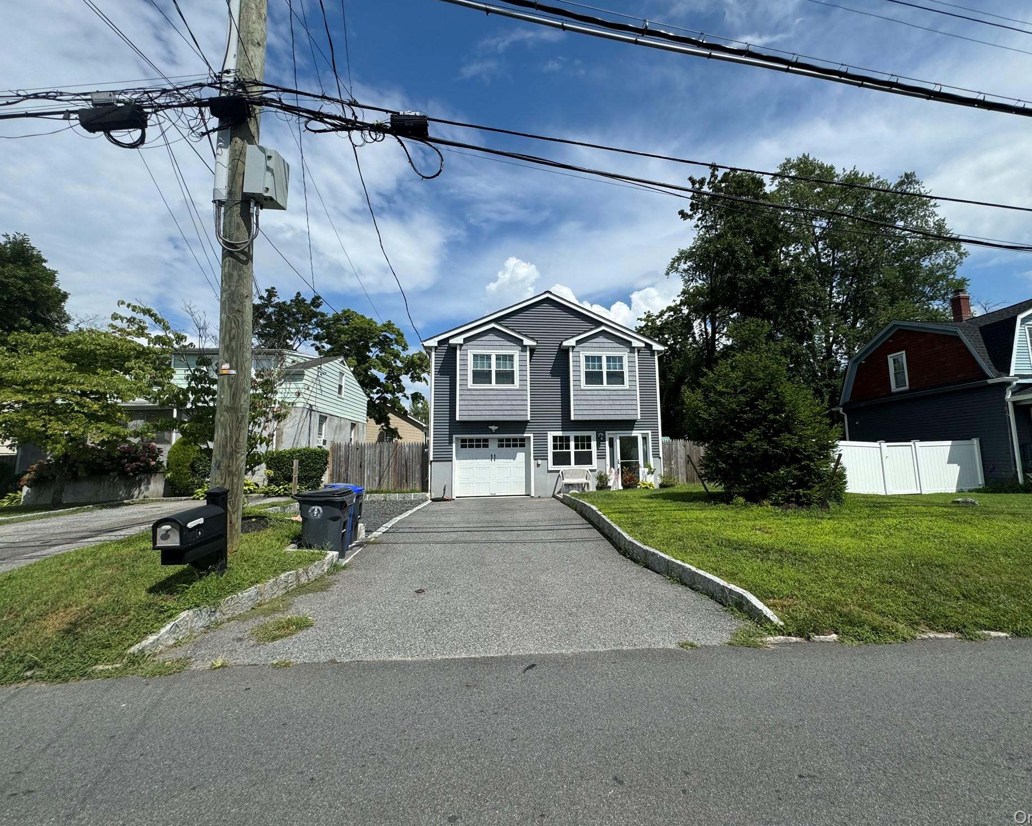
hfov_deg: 96.6
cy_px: 406
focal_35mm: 15
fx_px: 458
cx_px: 560
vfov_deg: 84.0
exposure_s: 1/2770
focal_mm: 2.22
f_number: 2.2
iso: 40
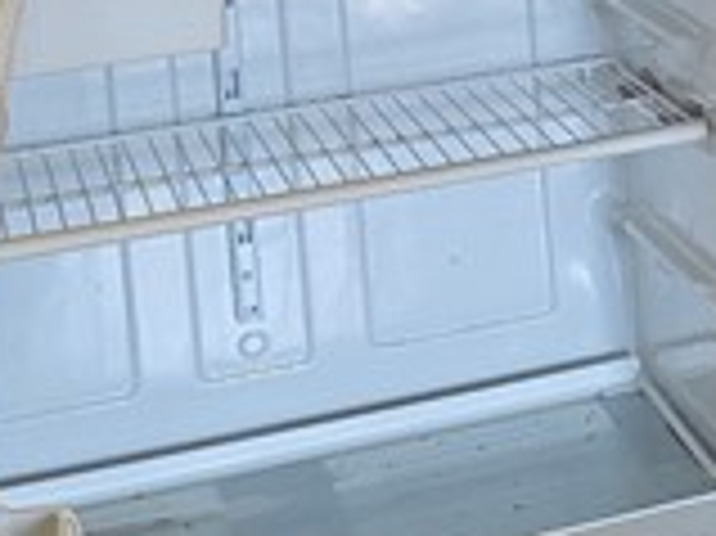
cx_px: 1954
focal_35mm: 148
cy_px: -414
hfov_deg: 10.5
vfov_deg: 9.5
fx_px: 3059
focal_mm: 6.3
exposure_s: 1/120
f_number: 1.7
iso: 200
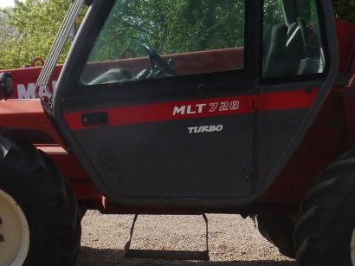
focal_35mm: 70
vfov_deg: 21.0
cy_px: 124
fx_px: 717
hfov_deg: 27.5
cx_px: 104
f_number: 6.3
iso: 160
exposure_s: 1/400
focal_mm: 14
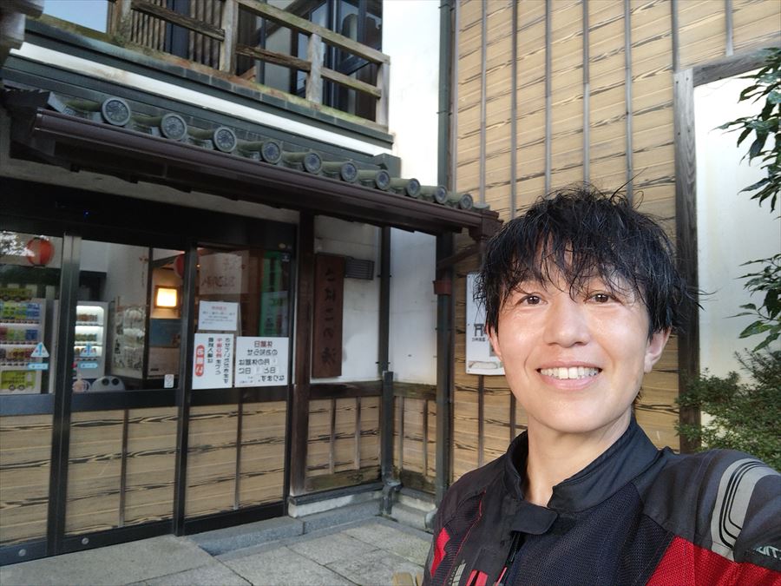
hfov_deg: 81.7
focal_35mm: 20
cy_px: 293
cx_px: 390
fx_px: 451
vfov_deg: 66.0
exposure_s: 1/50
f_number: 2.45
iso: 60
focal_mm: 3.49
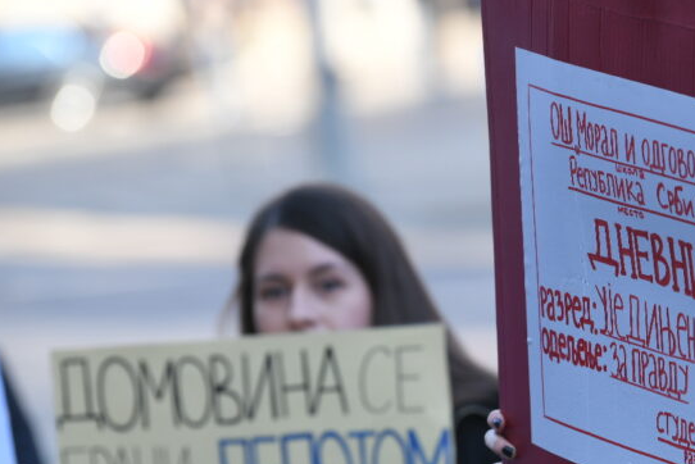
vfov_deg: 4.3
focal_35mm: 321
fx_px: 6200
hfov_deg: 6.4
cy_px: 393
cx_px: 609
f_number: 4
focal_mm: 170
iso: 500
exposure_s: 1/800
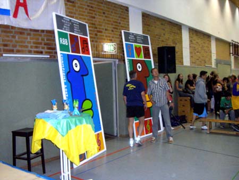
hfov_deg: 49.0
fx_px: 263
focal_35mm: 38
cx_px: 120
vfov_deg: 37.8
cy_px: 90
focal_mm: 6.2
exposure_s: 1/60
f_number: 2.7
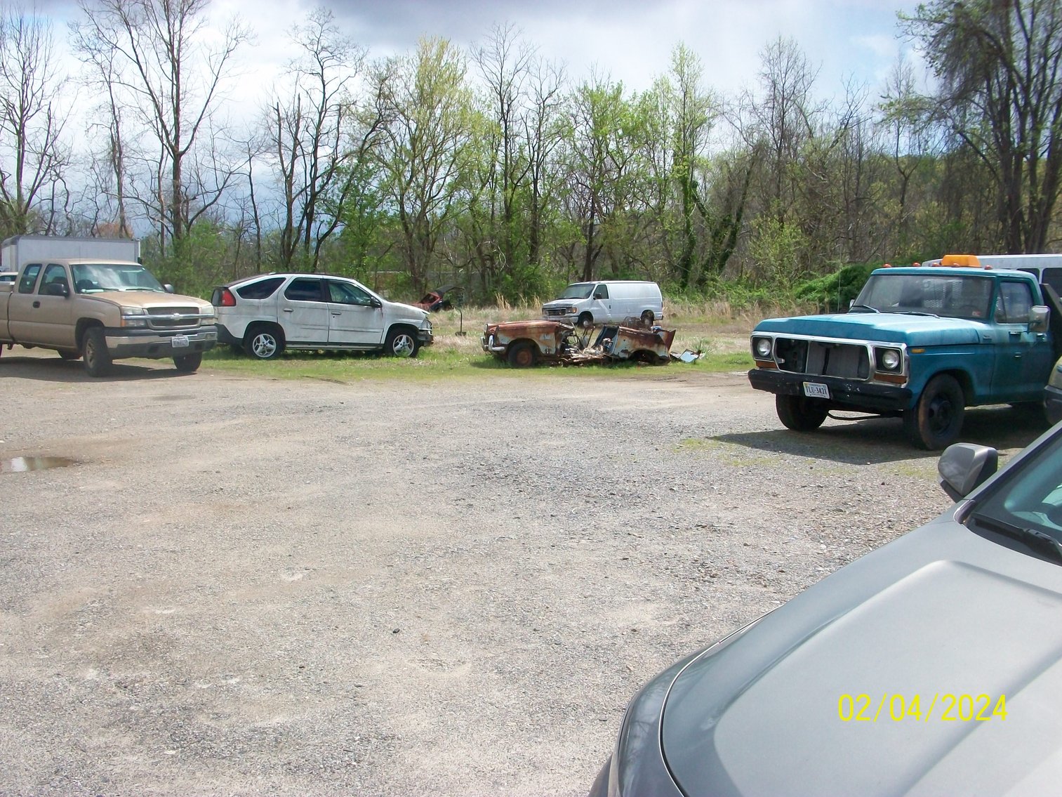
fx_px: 1043
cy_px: 398
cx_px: 531
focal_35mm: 34
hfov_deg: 54.0
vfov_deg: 41.8
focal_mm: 5.7
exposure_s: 1/250
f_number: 5.5
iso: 80
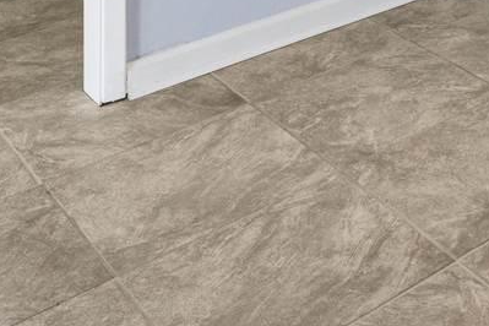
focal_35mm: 77
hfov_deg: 22.1
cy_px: -436
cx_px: 722
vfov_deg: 13.4
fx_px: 1046
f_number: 11
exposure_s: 1/5
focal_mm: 15
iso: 400
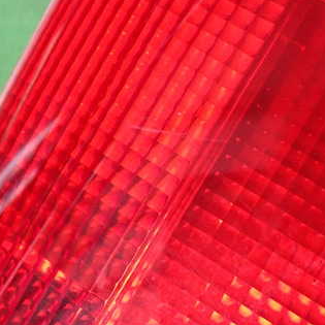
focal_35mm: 74
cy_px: 162
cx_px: 227
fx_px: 786
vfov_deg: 23.4
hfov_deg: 23.2
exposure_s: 1/40
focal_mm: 7.84
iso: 640
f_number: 2.9
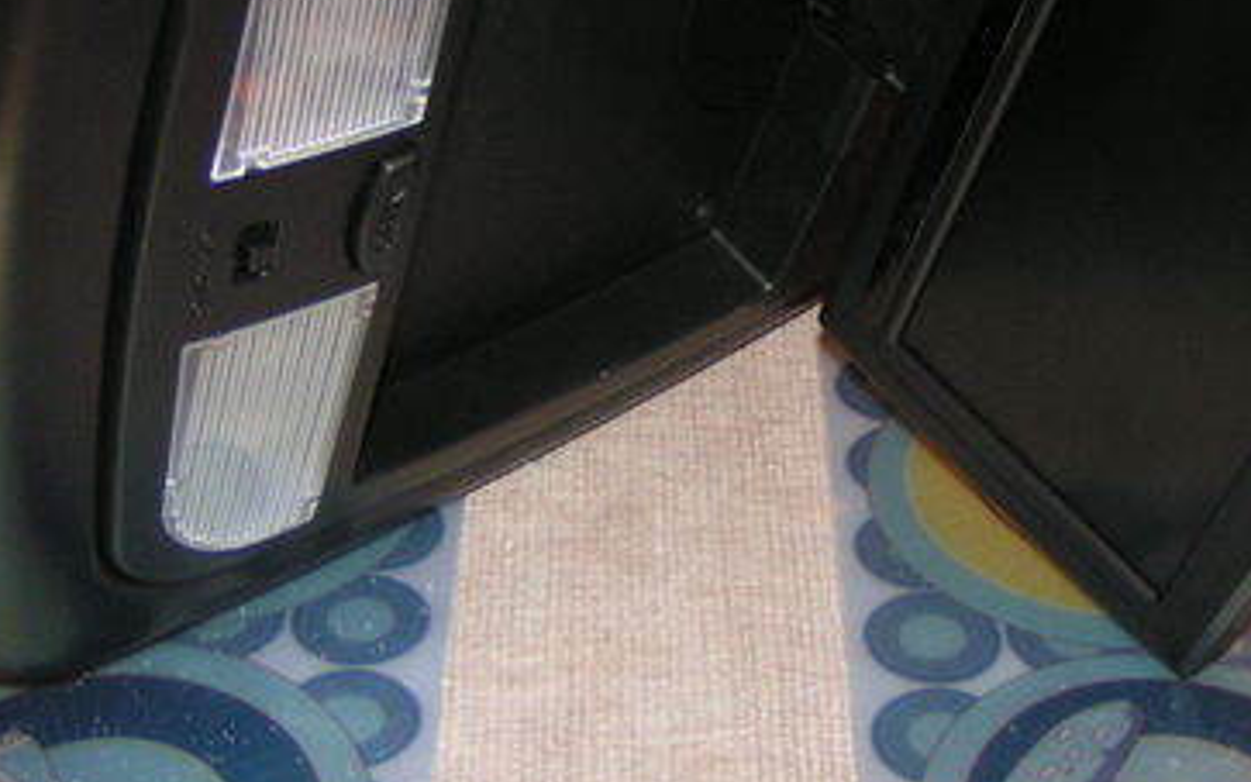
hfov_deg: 28.9
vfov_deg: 18.3
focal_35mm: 71
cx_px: 762
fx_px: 2421
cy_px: 248
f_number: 2.8
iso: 200
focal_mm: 5.8
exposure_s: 1/40
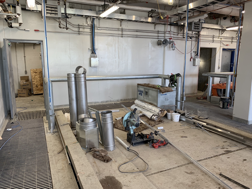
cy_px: 94
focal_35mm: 26
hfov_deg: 67.3
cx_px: 126
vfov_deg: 53.1
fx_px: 189
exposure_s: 1/120
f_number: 1.8
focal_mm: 4.25
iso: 100
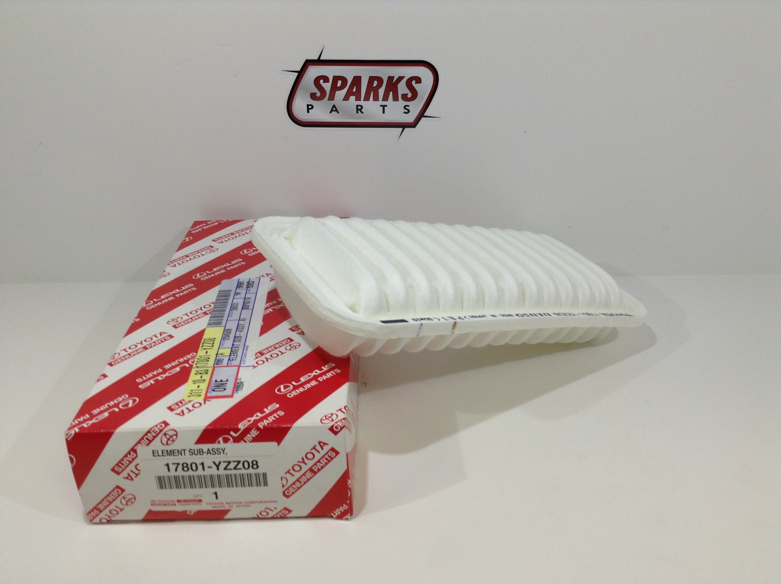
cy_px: 292
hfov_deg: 55.4
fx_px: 743
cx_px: 390
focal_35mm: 33
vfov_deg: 42.8
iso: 32
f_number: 2.4
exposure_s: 1/30
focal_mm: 3.3
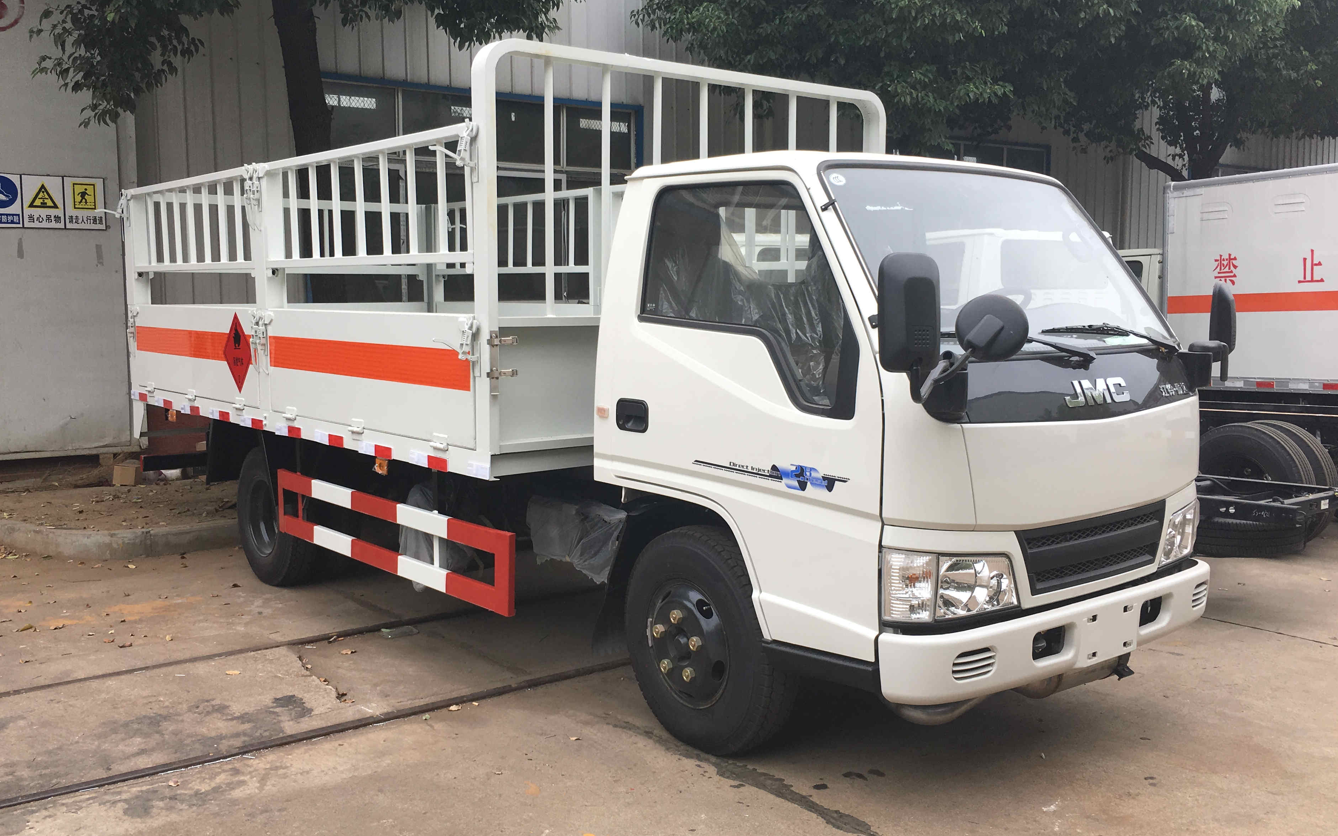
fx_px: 1203
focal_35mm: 33
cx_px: 641
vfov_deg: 38.3
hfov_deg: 58.1
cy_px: 411
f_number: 2.2
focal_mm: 4.15
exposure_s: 1/364
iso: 25
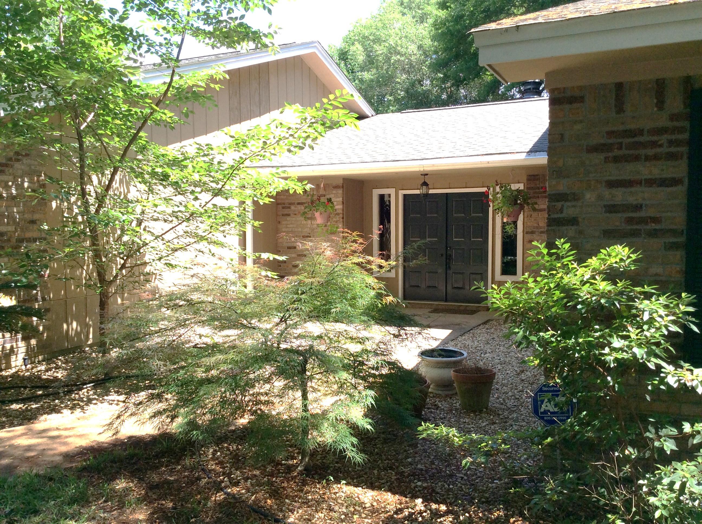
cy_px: 262
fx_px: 648
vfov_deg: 44.1
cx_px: 351
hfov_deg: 56.9
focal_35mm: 32
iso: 32
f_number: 2.4
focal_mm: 3.3
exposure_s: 1/411
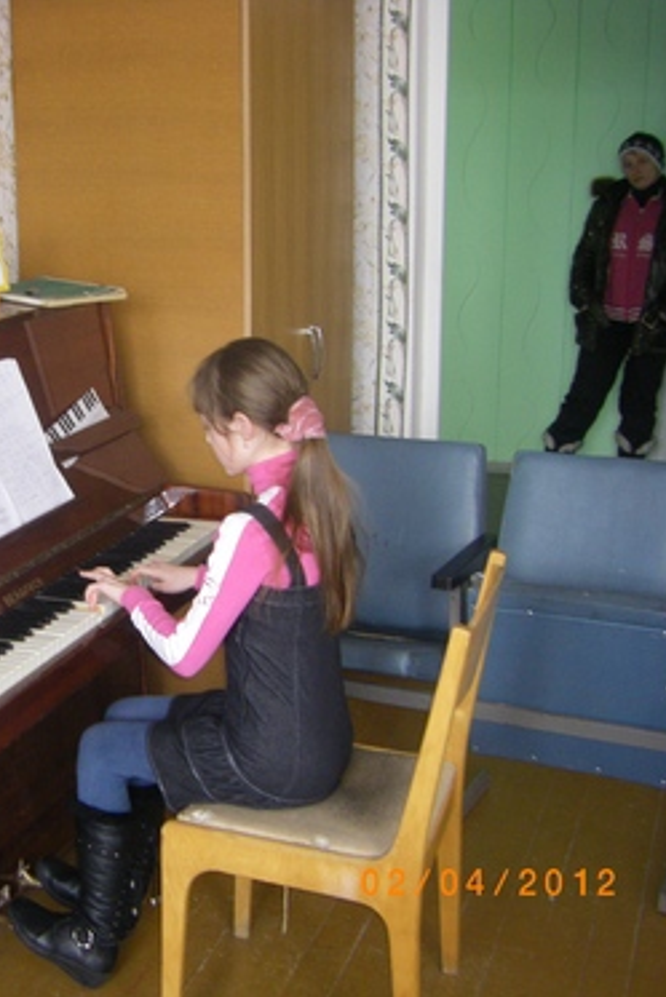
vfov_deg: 37.5
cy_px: 498
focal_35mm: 53
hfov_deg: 24.8
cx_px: 78
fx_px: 1469
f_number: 3.5
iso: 200
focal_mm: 6.3
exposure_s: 1/50
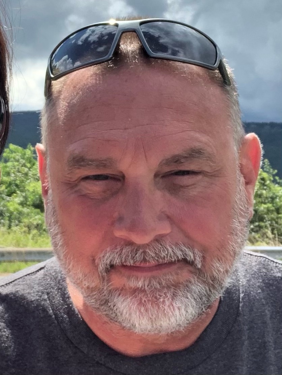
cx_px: 141
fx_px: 347
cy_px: 188
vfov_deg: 56.8
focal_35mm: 32
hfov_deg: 44.2
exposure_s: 1/391
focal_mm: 2.87
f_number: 2.2
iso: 20
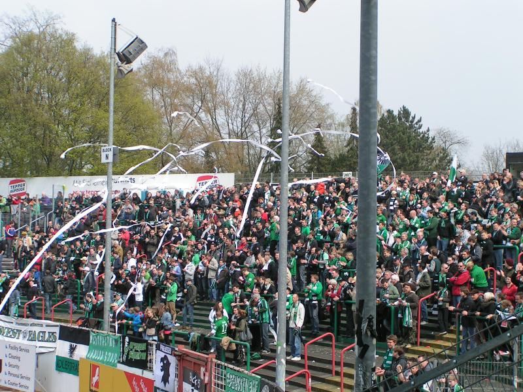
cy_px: 196
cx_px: 262
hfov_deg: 26.0
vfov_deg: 19.6
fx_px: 1133
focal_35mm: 75
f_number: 5
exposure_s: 1/320
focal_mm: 11.5
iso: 50
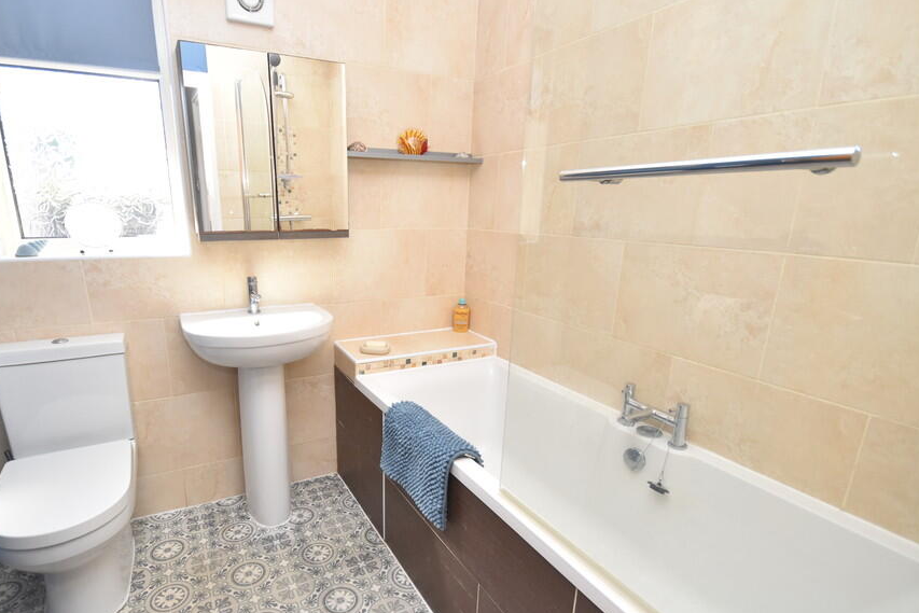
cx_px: 398
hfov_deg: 89.5
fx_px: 460
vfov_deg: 67.2
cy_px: 339
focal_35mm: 18
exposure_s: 1/160
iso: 800
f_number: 4.5
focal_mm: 10
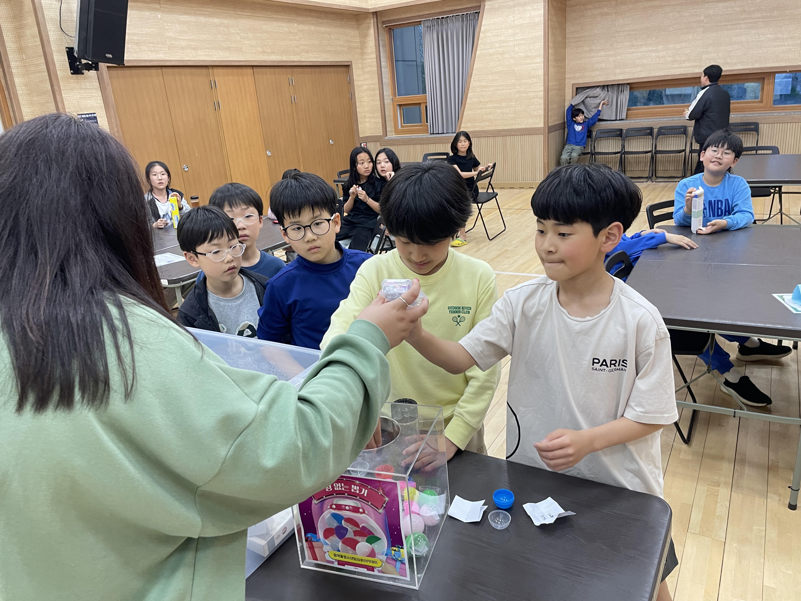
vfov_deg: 53.1
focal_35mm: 26
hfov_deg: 67.3
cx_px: 400
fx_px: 602
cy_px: 300
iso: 100
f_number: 1.6
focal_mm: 4.2
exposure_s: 1/60
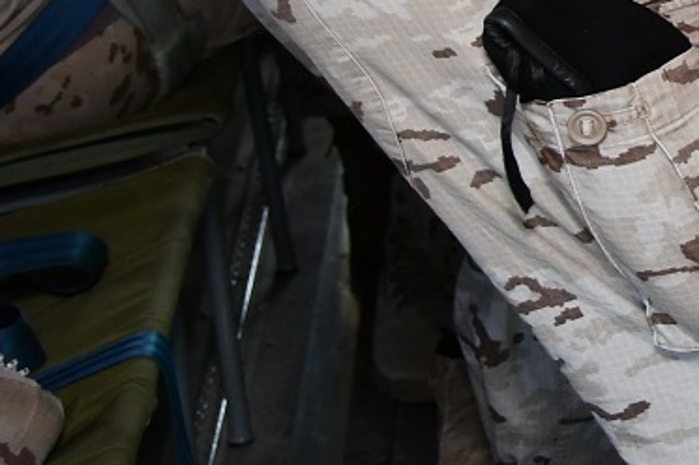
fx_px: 3046
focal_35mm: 157
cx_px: 1361
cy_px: -352
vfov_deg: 8.4
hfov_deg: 11.8
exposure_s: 1/60
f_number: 4
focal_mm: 26
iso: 800
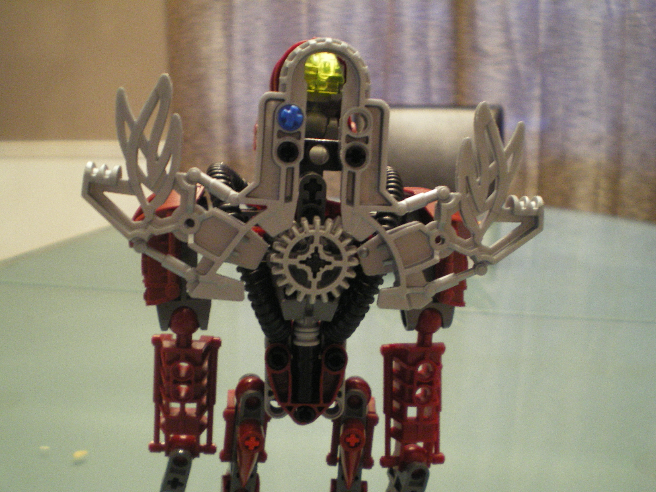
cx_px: 328
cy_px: 246
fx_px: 720
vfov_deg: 37.7
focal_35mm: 38
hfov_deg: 49.0
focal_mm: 6.3
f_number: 3.1
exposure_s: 1/8
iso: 400
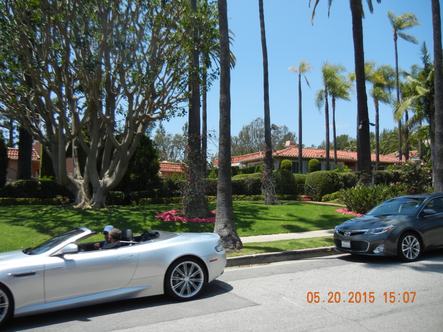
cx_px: 222
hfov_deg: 60.0
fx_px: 384
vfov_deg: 46.8
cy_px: 166
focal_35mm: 30
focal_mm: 5.4
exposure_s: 1/302
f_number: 7
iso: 160
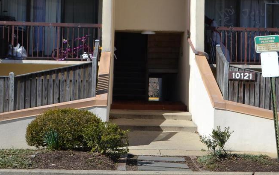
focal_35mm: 81
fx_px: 616
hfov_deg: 25.5
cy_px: 40
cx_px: 162
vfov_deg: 16.0
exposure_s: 1/320
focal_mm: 24
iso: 100
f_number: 8
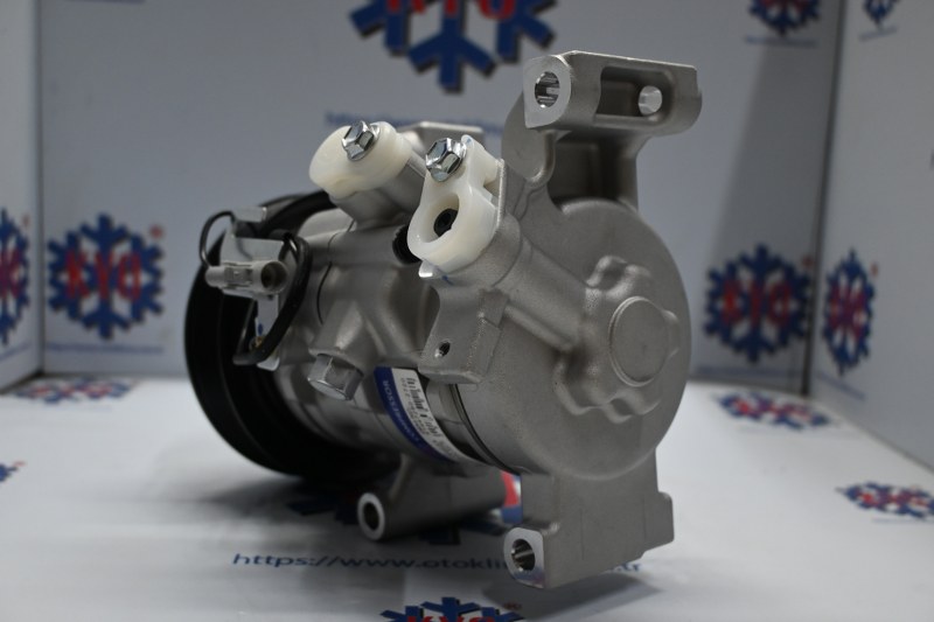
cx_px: 467
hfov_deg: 51.3
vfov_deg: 35.5
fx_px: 973
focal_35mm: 38
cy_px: 311
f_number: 4.2
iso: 800
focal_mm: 25
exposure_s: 1/125
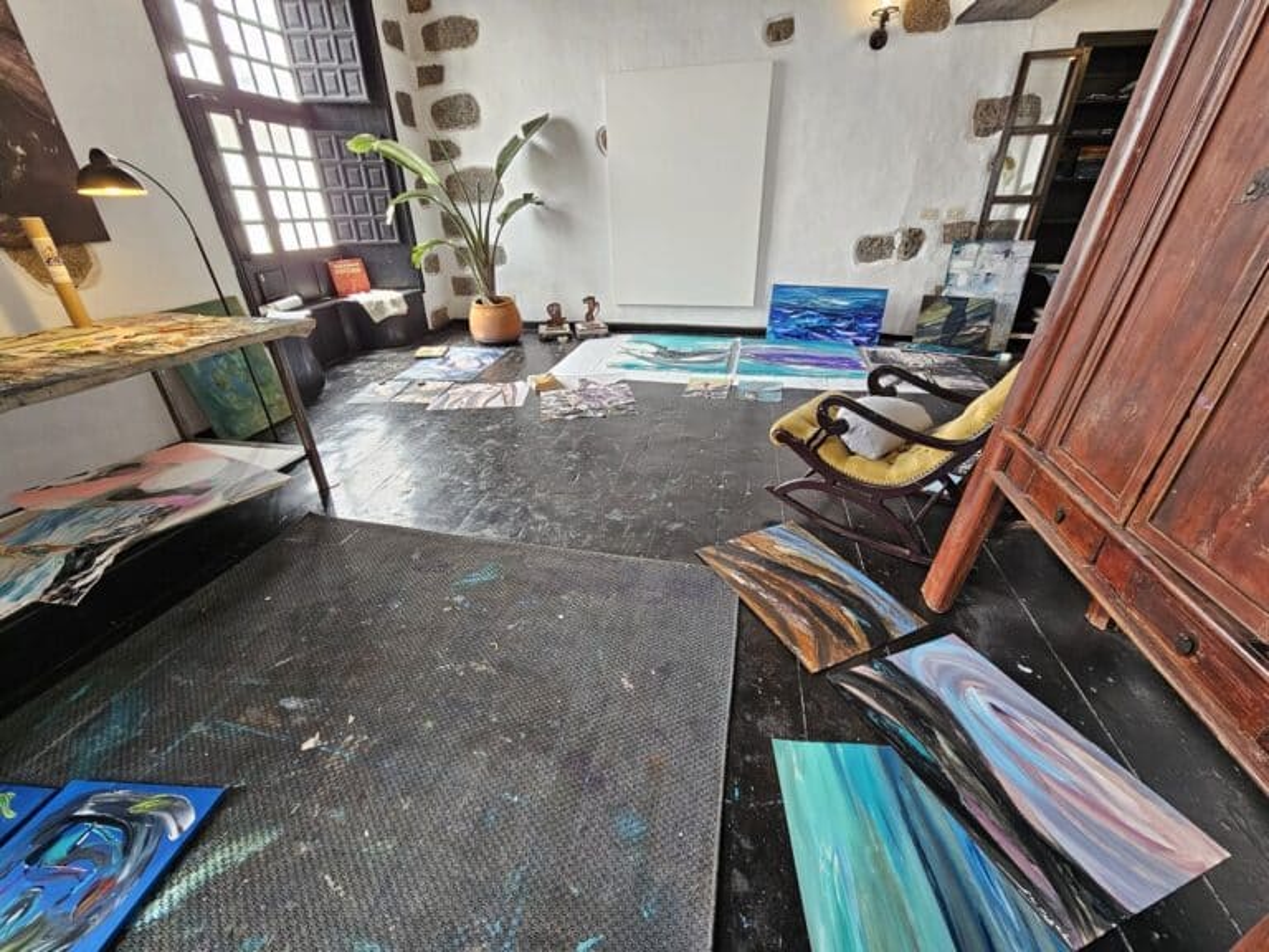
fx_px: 477
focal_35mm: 13
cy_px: 476
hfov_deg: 106.2
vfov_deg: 89.9
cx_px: 634
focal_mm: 2.2
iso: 100
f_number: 2.2
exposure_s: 1/50
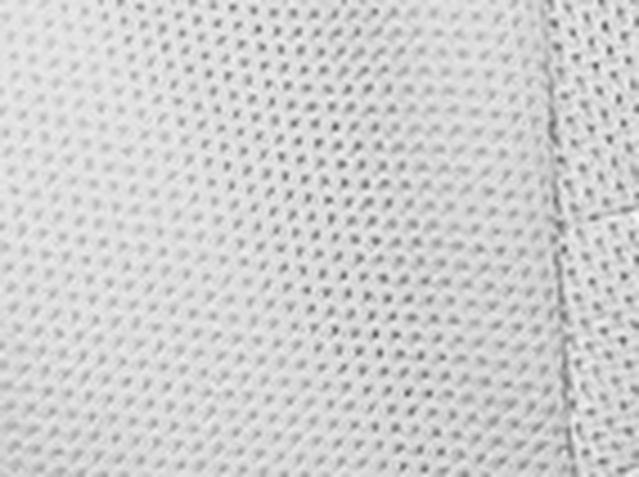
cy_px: 1696
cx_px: -873
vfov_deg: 3.7
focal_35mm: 381
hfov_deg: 5.1
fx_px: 7021
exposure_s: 1/60
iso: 80
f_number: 1.8
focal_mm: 5.58
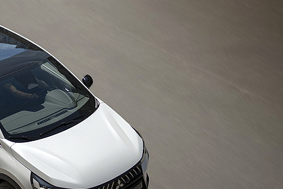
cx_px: 39
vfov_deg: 15.8
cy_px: 158
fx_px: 676
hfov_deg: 23.1
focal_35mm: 86
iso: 100
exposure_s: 1/8000
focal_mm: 40
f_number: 2
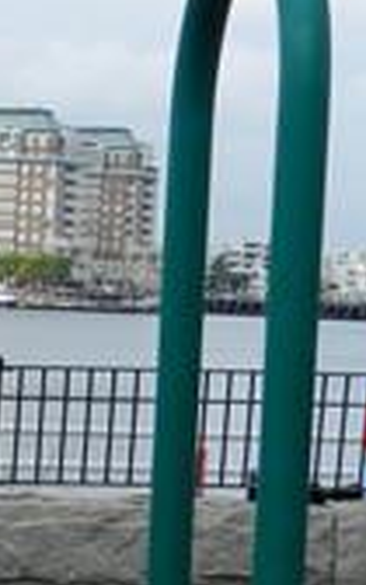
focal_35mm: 144
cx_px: -223
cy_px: 435
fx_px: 2298
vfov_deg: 14.5
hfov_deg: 8.8
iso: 160
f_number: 4
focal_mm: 6.7
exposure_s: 1/800
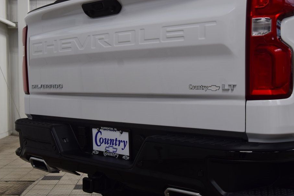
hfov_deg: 36.8
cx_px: 161
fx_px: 441
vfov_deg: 25.1
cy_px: 110
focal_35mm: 54
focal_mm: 32
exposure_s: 1/20
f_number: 6.3
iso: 400
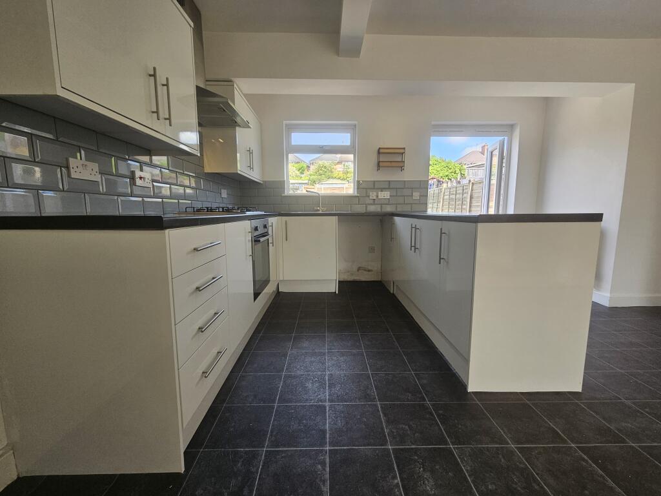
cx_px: 330
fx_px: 248
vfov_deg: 89.9
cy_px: 248
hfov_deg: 106.2
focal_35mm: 13
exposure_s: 1/119
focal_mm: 2.2
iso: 50
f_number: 2.2
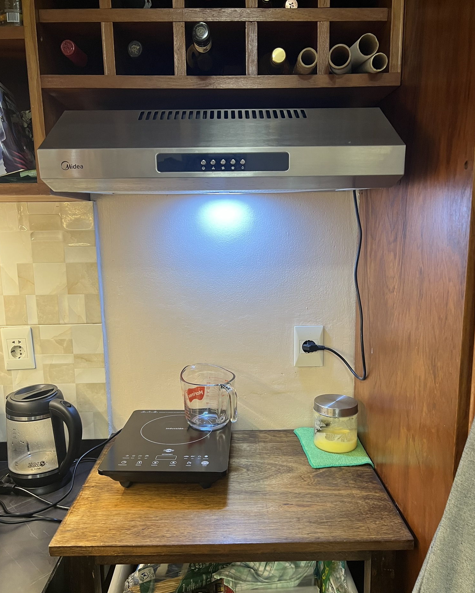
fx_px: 492
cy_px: 312
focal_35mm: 28
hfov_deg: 51.5
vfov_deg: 62.2
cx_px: 233
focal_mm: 5.7
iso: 125
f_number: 1.5
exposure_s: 1/67
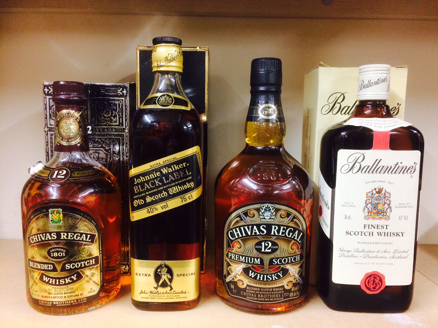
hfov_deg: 61.7
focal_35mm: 29
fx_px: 367
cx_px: 219
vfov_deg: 48.2
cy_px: 164
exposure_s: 1/33
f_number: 2.2
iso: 200
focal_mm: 4.15
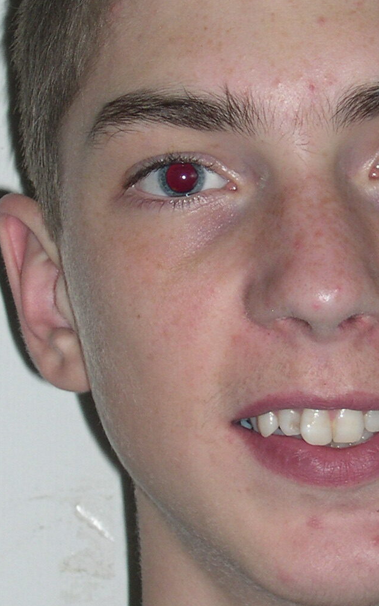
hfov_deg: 7.6
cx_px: 318
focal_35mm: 172
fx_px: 2843
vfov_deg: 12.2
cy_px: 360
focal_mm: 15.3
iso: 100
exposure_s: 1/60
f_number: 3.8
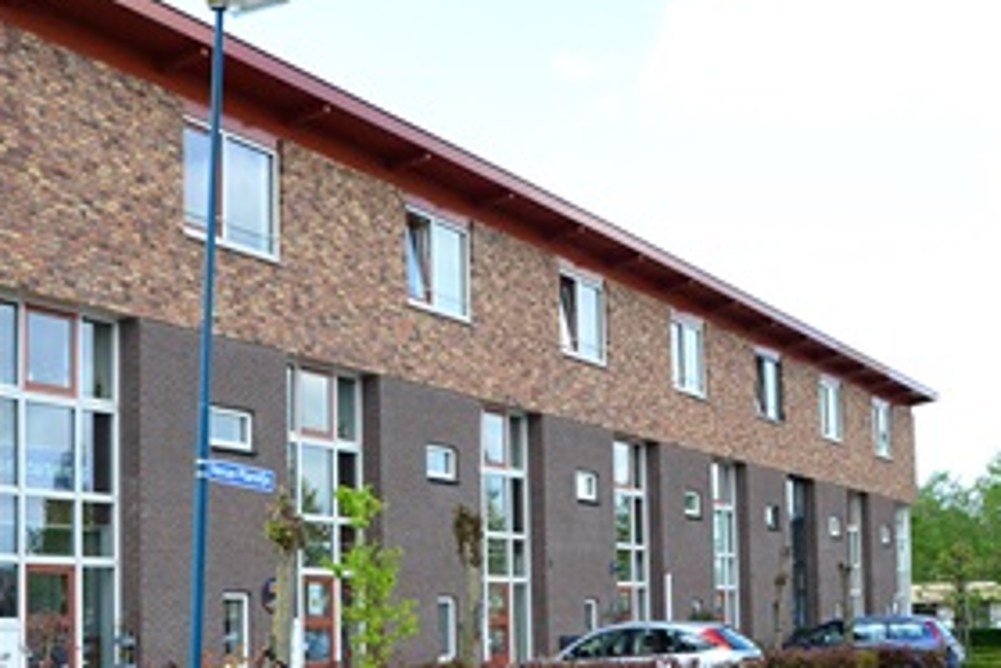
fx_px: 1613
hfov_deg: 34.1
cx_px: 309
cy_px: 442
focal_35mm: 58
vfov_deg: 23.3
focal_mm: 18
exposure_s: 1/400
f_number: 10
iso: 800
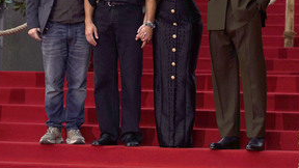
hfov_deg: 8.5
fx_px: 2014
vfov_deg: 4.8
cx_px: 170
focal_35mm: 254
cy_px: 17
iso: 100
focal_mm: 155
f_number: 5.6
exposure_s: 1/160
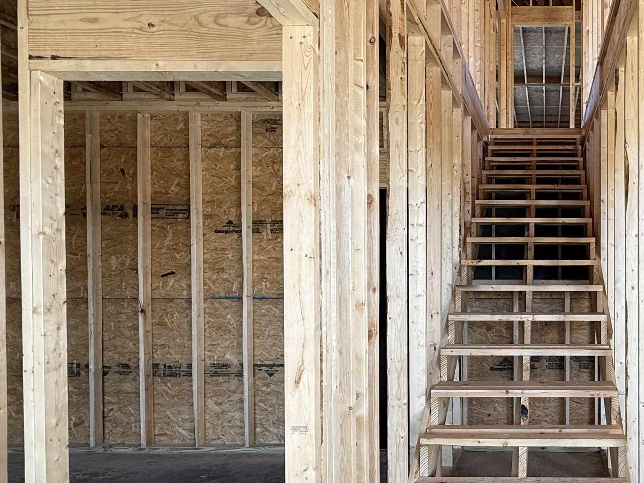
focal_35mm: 28
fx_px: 521
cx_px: 552
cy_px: 281
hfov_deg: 56.7
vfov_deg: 49.5
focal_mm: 2.22
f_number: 2.2
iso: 64
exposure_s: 1/99
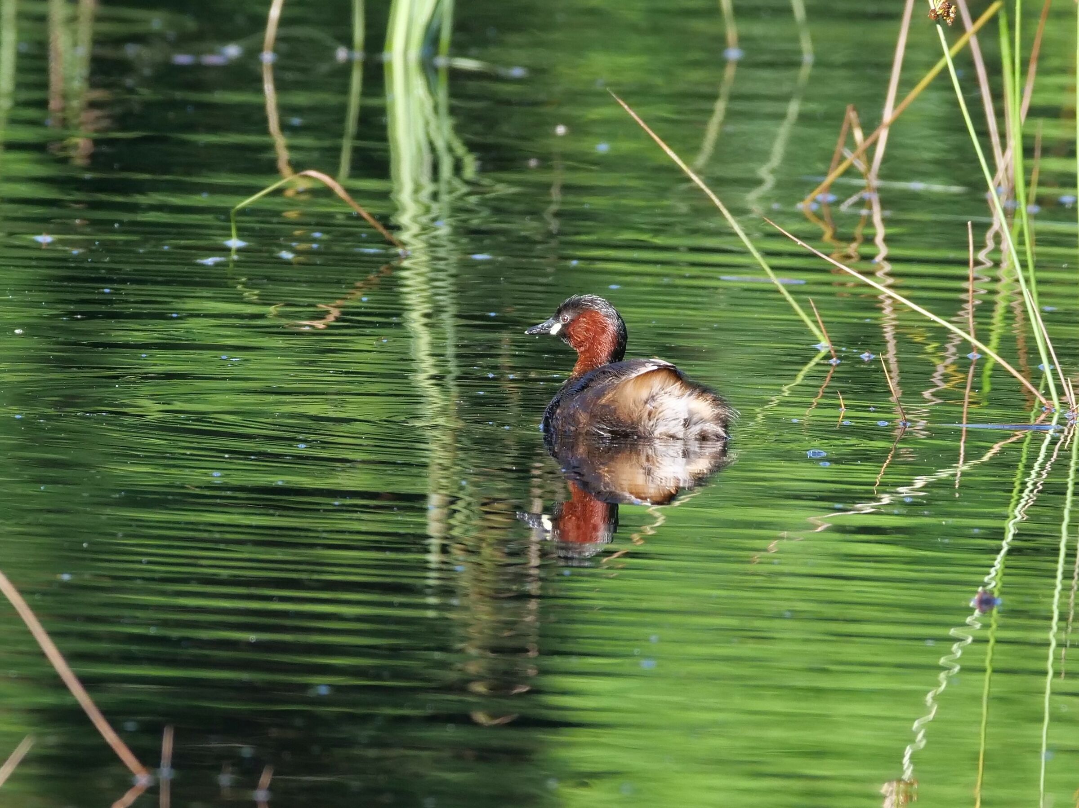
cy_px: 404
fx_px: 24931
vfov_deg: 1.9
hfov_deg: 2.5
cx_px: 540
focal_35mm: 800
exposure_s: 1/400
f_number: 7.1
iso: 800
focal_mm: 400
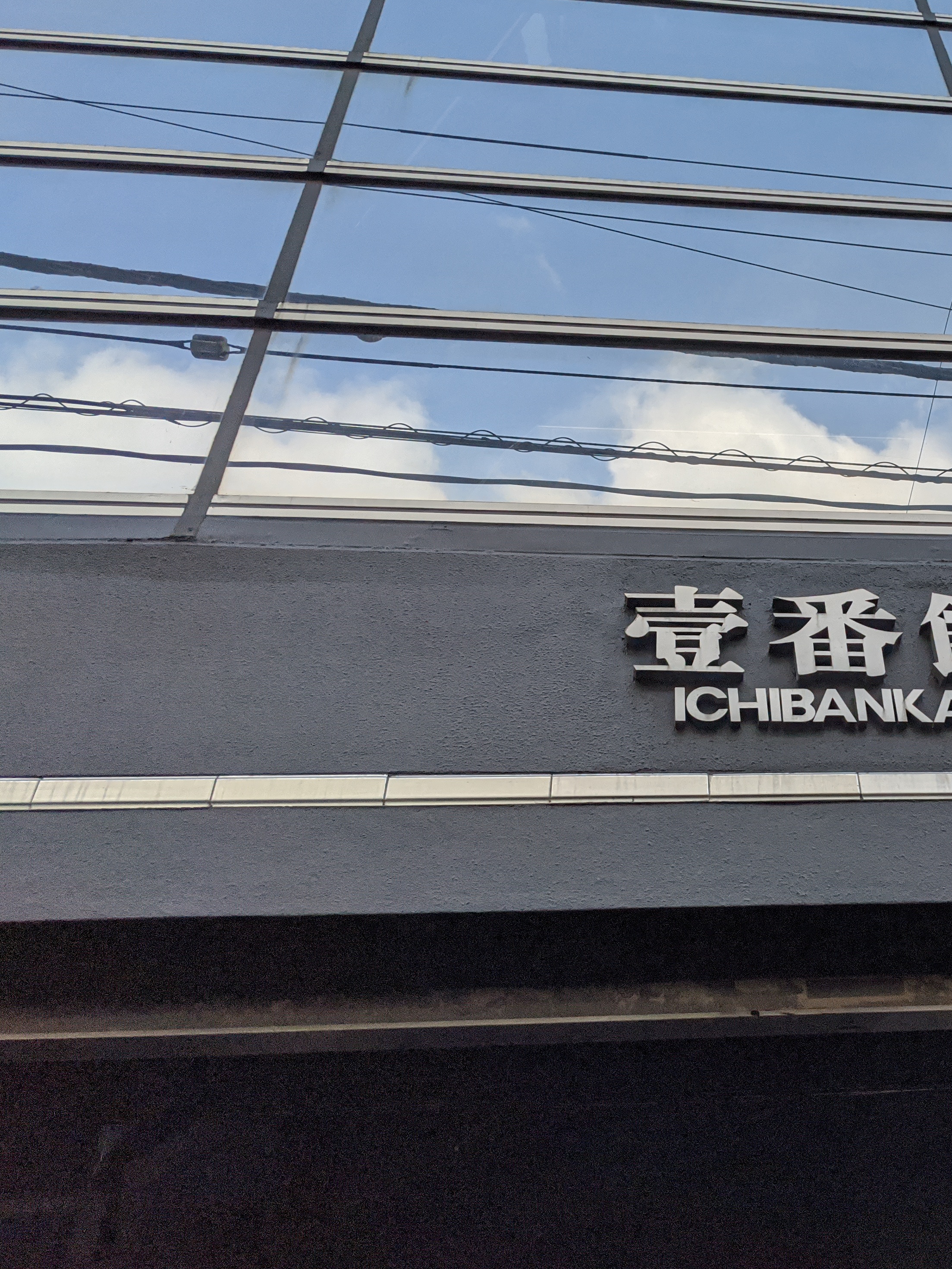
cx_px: 856
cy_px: 622
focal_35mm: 37
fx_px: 1357
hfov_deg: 36.3
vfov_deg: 50.1
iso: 69
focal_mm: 4.38
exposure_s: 1/2611
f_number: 1.73
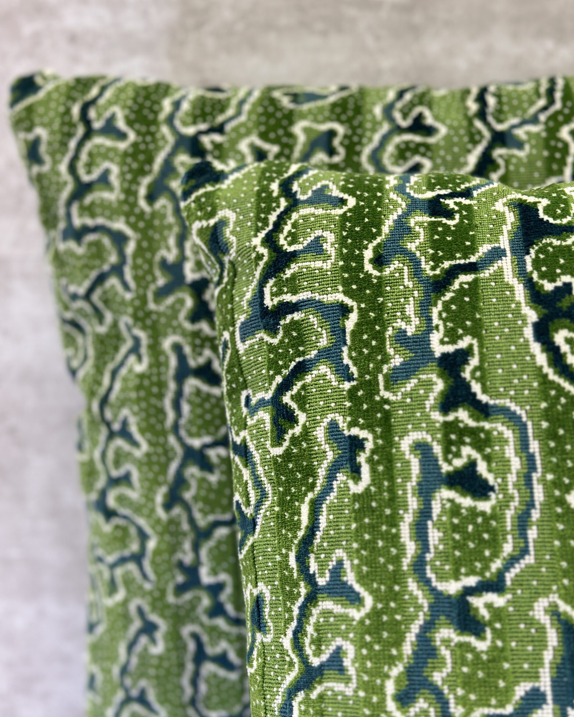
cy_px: 373
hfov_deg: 29.7
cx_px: 288
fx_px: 1083
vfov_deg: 36.7
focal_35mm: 51
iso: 125
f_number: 1.78
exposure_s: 1/120
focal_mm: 6.86
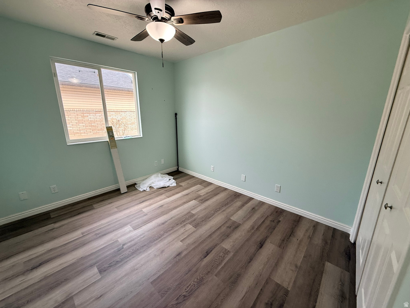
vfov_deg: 85.7
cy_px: 154
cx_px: 205
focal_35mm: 14
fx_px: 166
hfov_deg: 102.1
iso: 100
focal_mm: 2.22
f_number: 2.2
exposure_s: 1/120
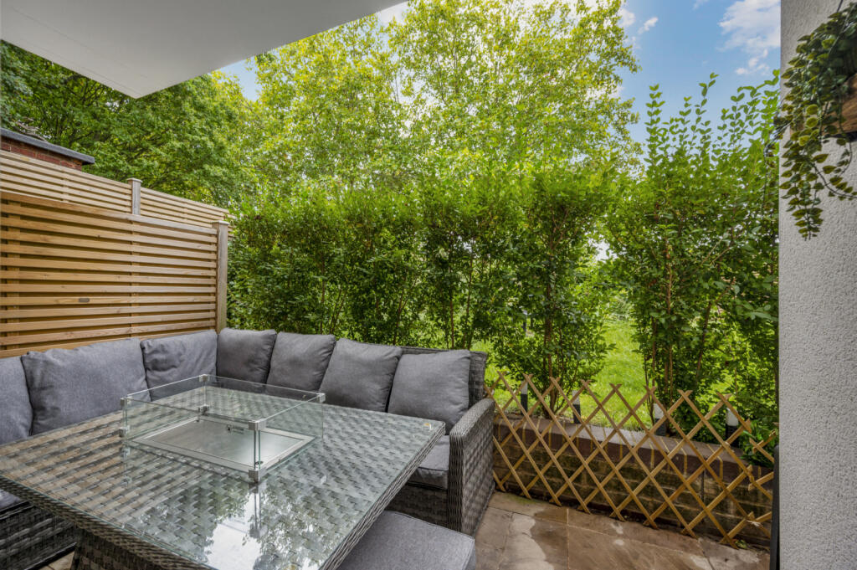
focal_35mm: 14
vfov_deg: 81.1
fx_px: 333
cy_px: 285
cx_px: 428
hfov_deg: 104.3
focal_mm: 14
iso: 200
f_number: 8
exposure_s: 1/30
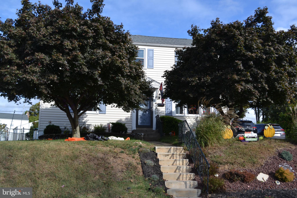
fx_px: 297
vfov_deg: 36.9
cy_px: 99
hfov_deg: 53.1
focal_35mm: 36
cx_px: 148
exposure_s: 1/250
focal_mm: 24
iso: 100
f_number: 7.1
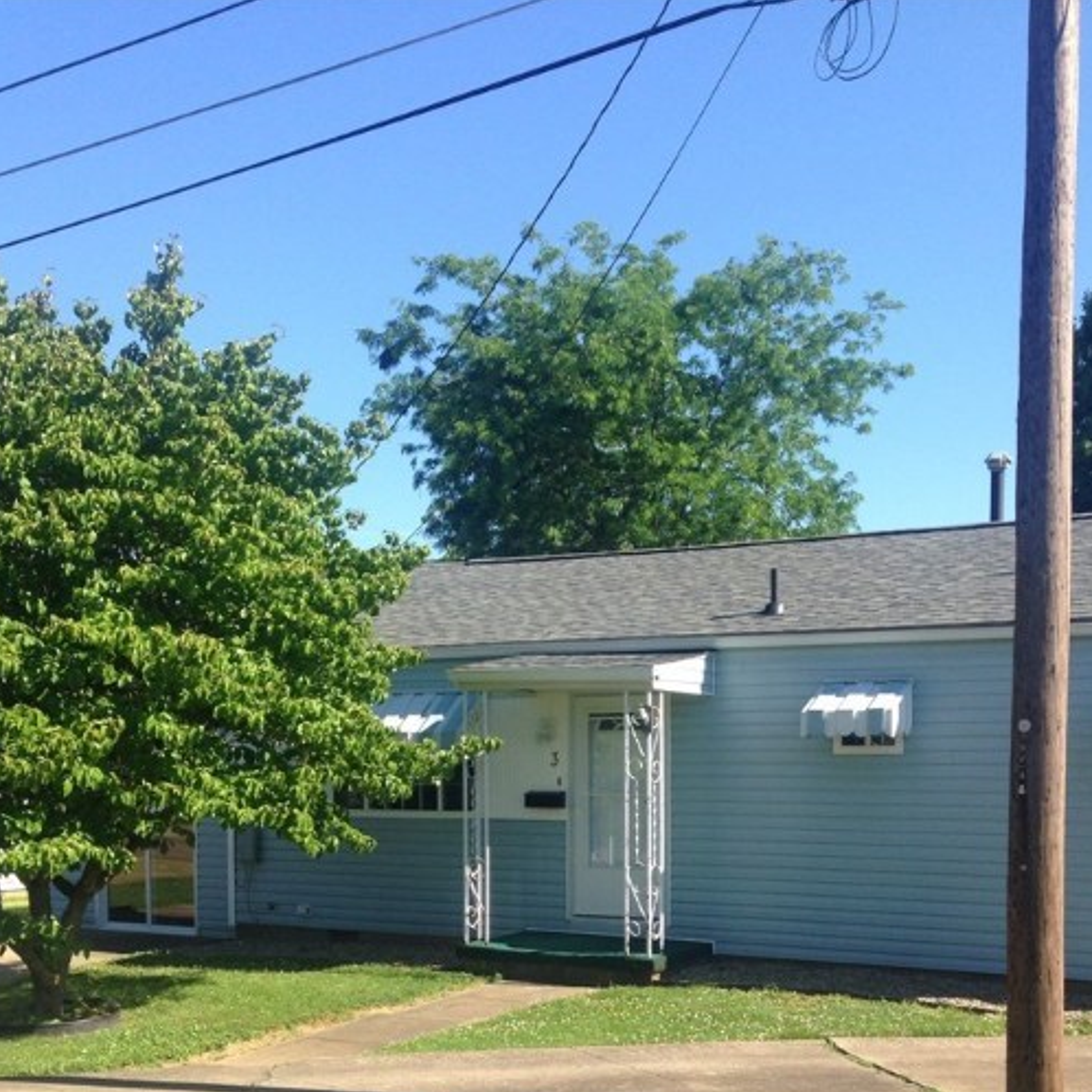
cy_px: 835
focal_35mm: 45
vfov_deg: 36.6
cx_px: 590
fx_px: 1606
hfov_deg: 37.5
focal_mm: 4.12
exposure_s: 1/889
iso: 50
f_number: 2.4
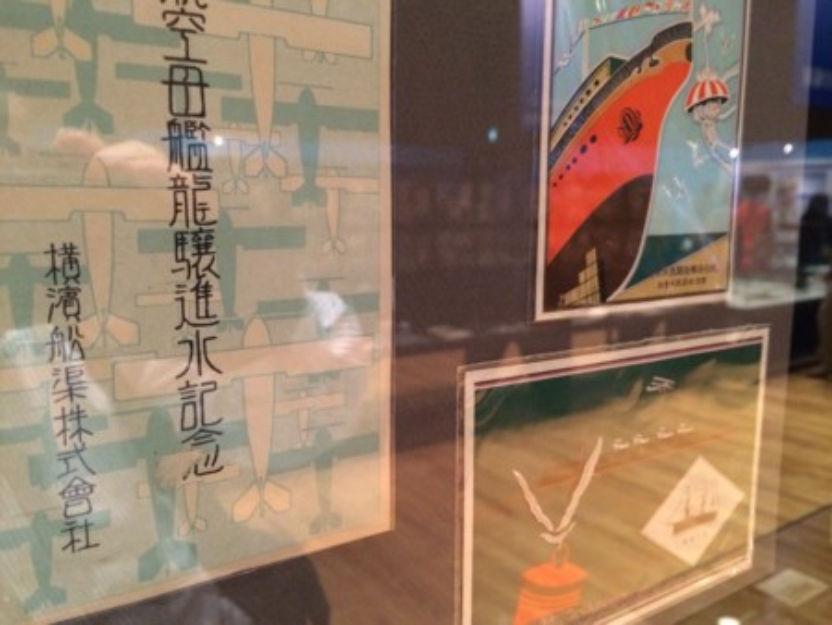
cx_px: 416
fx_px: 721
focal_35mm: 30
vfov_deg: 46.8
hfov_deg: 59.9
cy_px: 312
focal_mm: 4.12
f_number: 2.2
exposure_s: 1/15
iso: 320
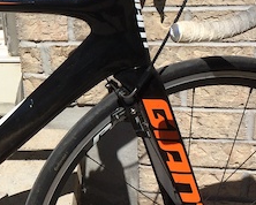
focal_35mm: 102
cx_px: -52
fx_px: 773
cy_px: 90
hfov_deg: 17.9
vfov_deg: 15.1
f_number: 2.2
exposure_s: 1/2740
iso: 32
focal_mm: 4.15
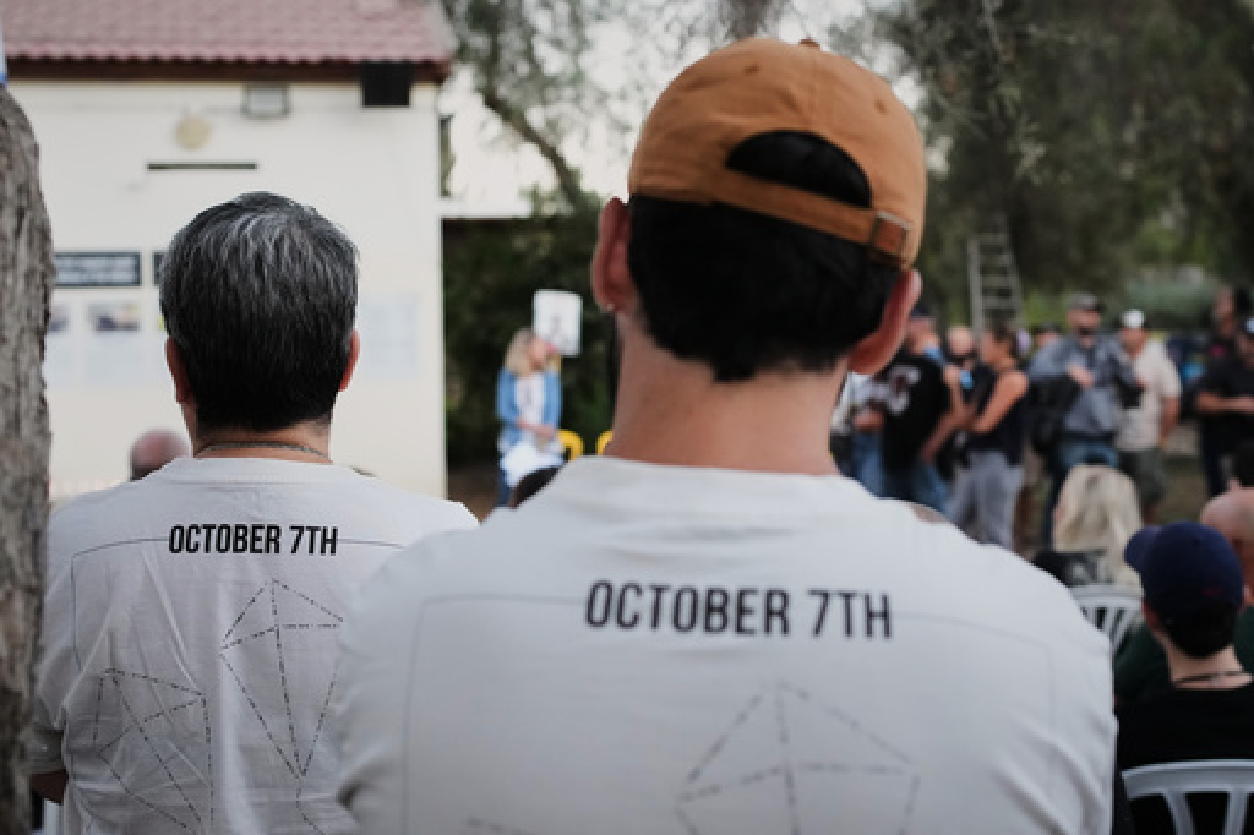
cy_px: 418
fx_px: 1811
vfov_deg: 26.0
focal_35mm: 52
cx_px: 627
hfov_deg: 38.2
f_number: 2.8
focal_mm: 35
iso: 3200
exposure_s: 1/320
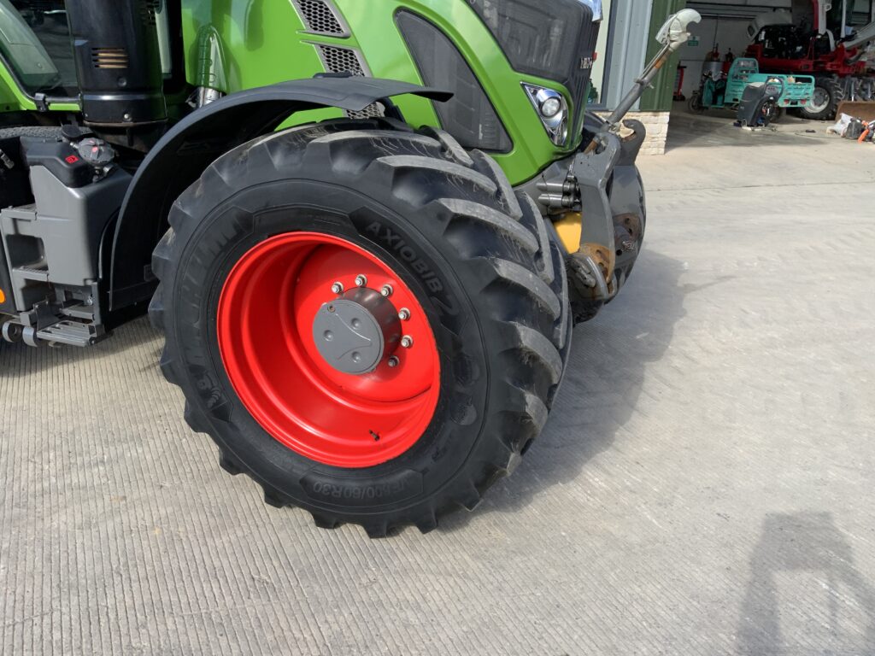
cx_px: 438
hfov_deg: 61.7
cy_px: 328
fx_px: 733
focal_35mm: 29
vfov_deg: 48.2
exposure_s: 1/562
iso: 16
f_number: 1.8
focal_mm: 3
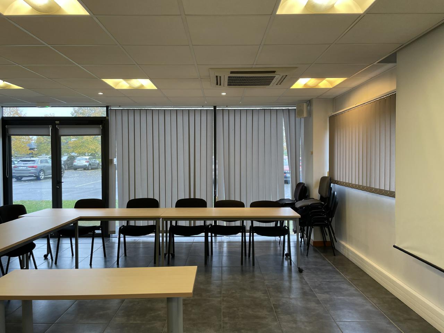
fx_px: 333
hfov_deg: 67.3
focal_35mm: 26
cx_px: 222
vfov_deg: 53.1
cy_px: 166
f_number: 1.6
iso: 100
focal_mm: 4.2
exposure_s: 1/100
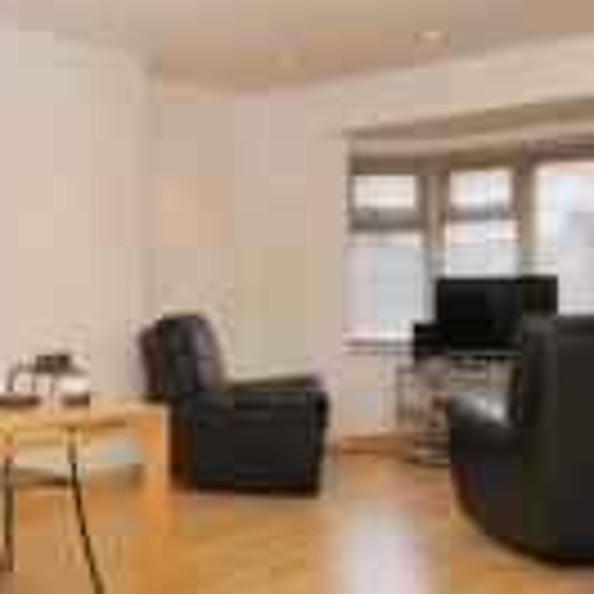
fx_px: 893
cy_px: 313
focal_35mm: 46
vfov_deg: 36.8
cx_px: 153
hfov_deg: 36.0
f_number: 5
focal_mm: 10
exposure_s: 1/60
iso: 200
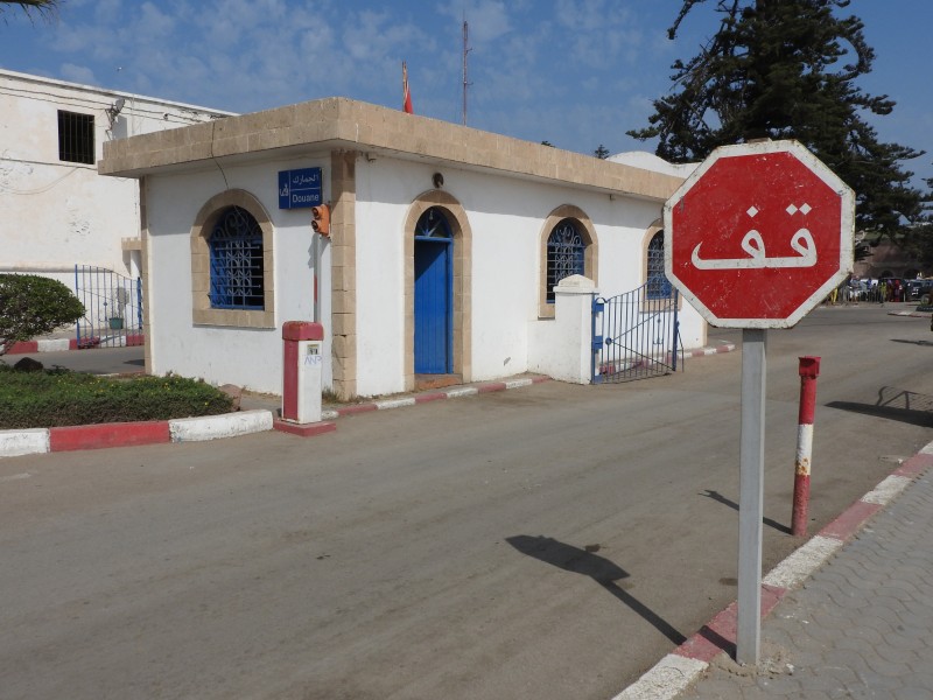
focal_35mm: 30
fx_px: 809
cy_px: 350
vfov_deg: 46.8
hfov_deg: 60.0
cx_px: 466
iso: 100
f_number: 5
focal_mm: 5.4
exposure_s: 1/1600
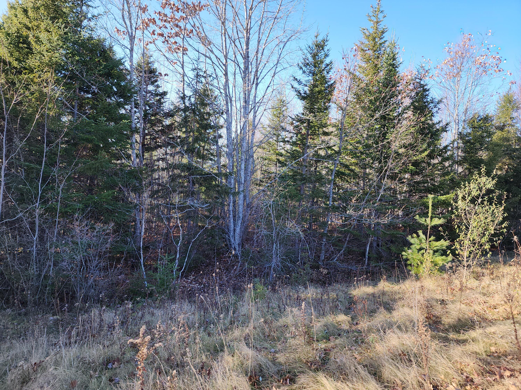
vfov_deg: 58.9
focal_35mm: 23
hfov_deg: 73.9
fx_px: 346
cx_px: 260
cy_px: 195
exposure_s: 1/197
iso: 12
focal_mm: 6.4
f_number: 1.8
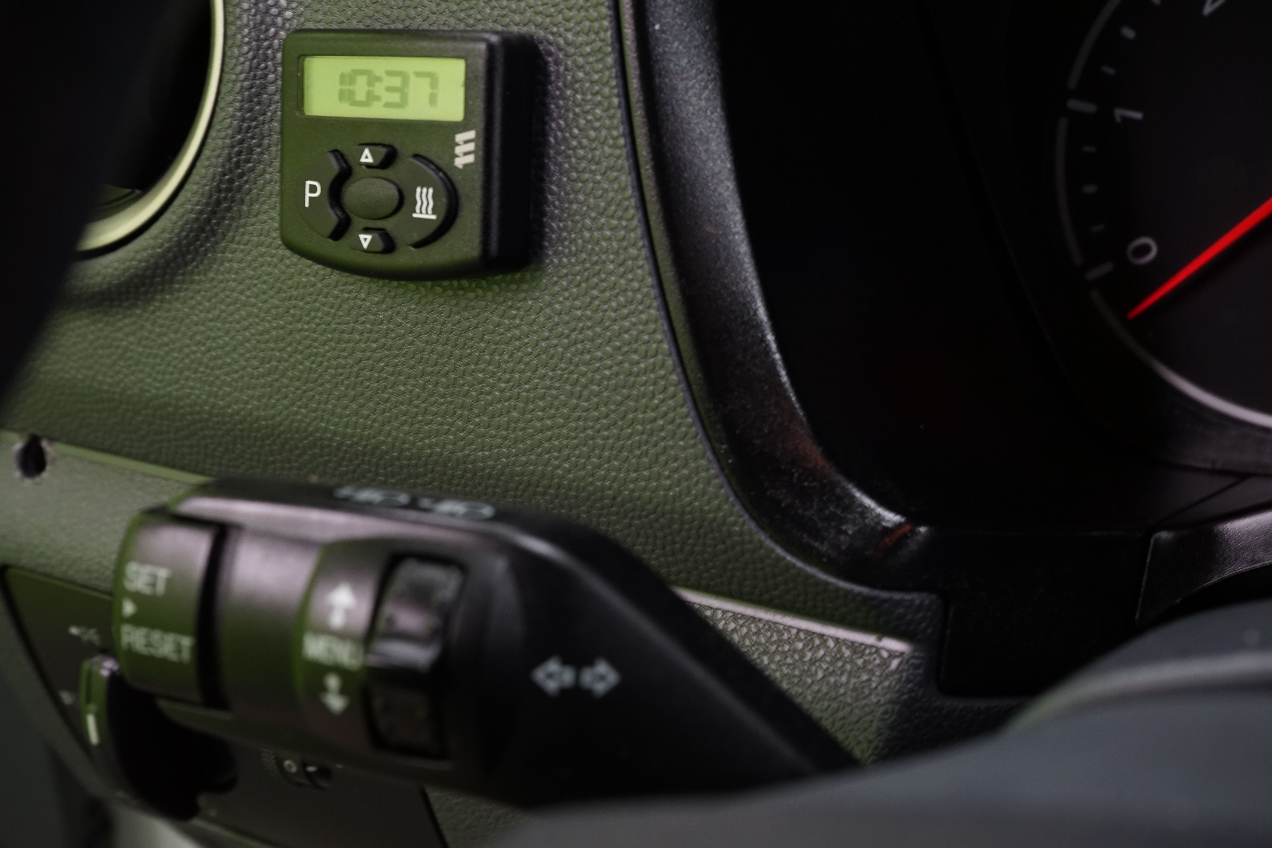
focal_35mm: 47
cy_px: 424
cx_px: 636
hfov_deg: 41.9
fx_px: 1661
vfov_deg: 28.6
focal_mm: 47
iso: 1000
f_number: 10
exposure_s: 1/10
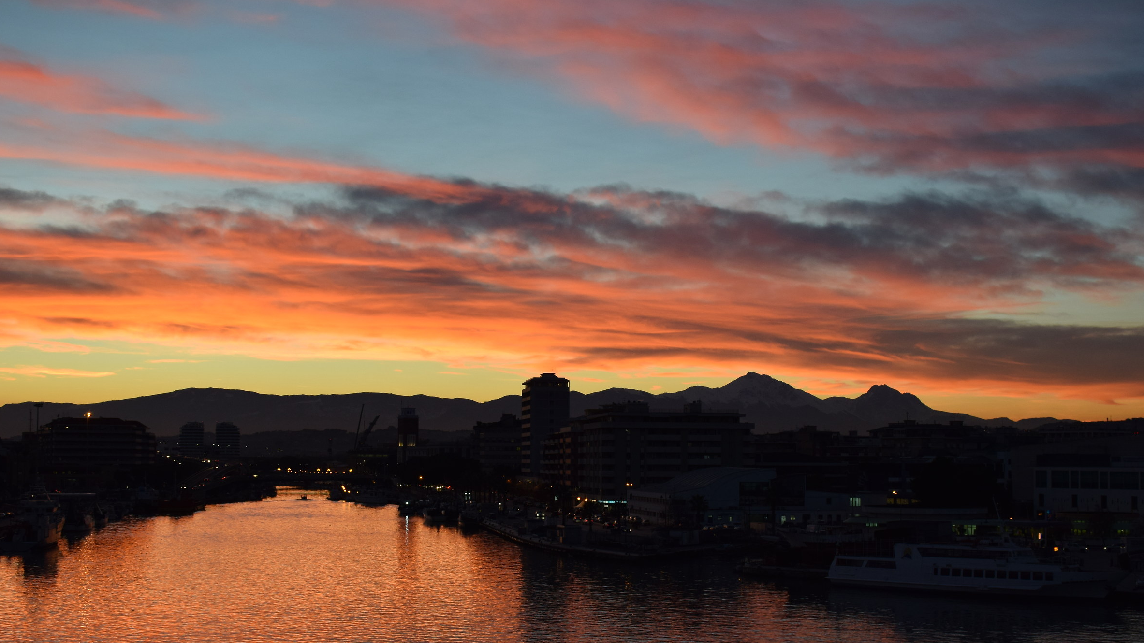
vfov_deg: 23.5
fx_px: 1547
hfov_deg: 40.6
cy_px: 378
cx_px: 574
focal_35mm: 51
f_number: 8
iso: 400
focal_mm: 32
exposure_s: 1/80
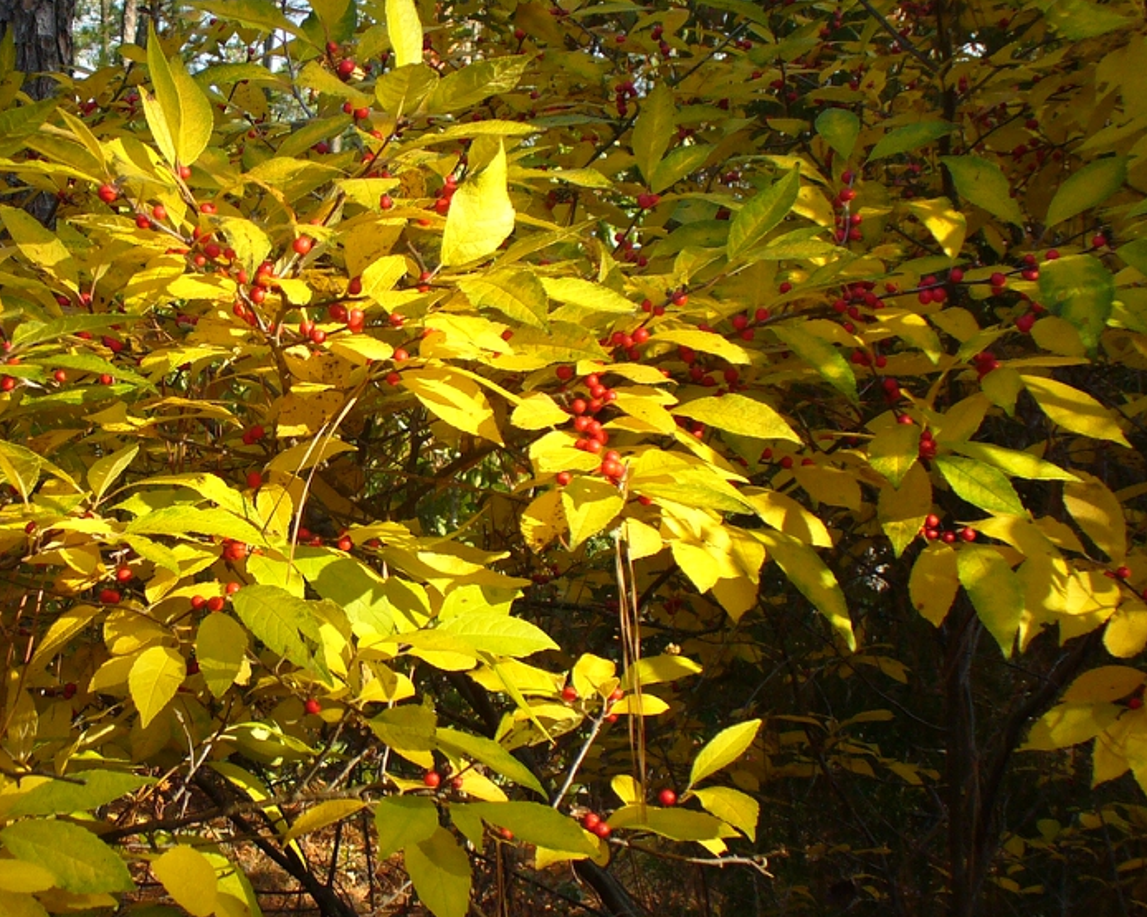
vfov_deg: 21.3
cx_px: 340
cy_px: 428
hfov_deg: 26.2
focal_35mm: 72
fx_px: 2444
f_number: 2.8
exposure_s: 1/320
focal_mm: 6.1
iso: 80
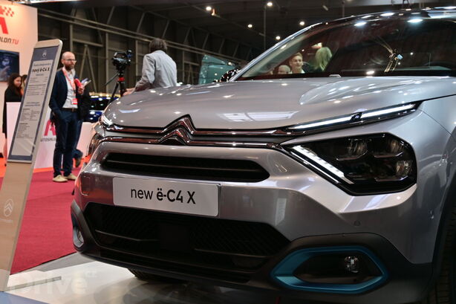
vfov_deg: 25.0
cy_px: 152
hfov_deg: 36.9
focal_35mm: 54
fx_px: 684
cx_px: 228
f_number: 5.3
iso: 450
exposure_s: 1/60
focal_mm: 36
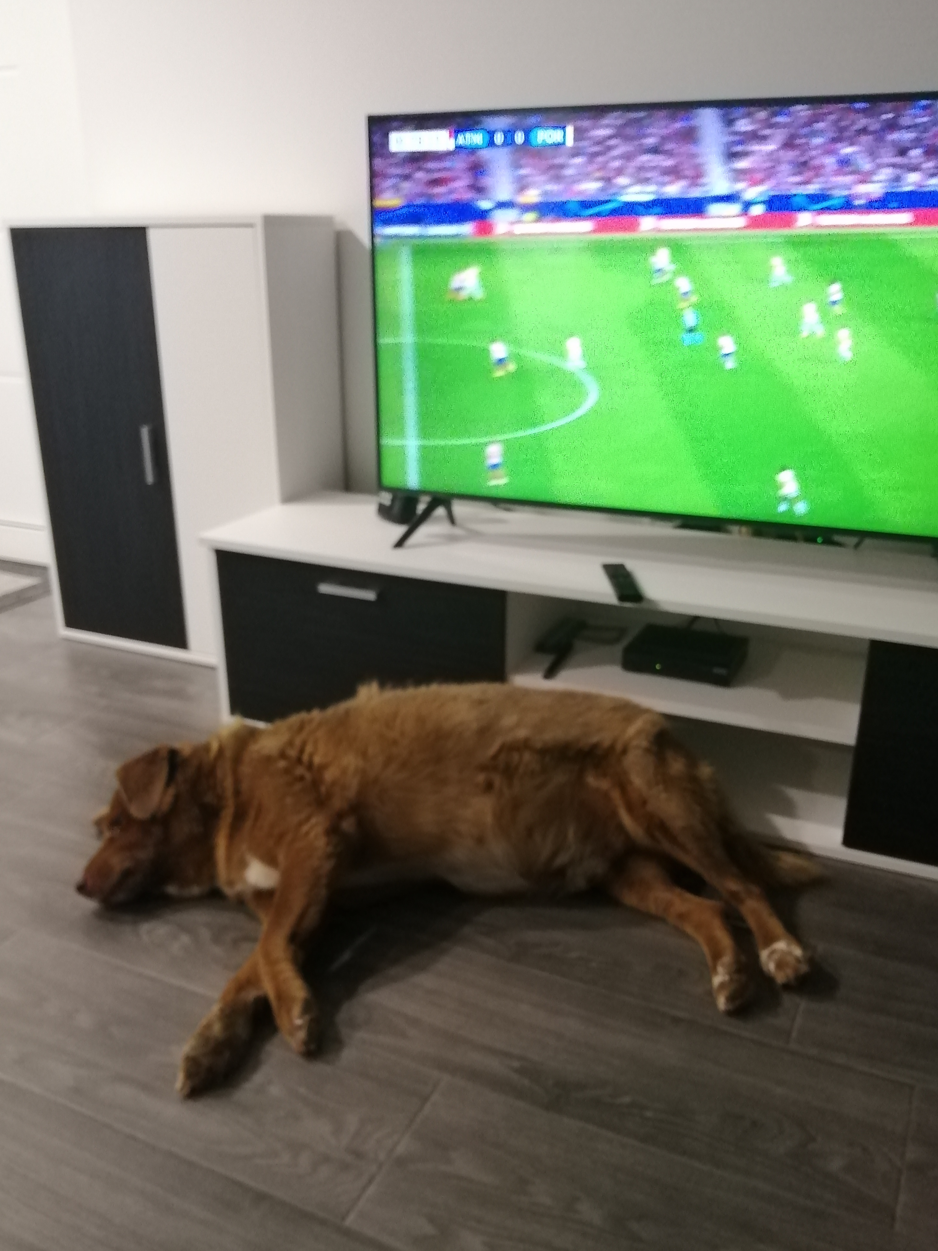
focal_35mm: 28
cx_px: 480
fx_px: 1012
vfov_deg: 63.4
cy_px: 665
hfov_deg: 49.7
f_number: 1.8
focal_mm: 3.46
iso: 500
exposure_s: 1/25
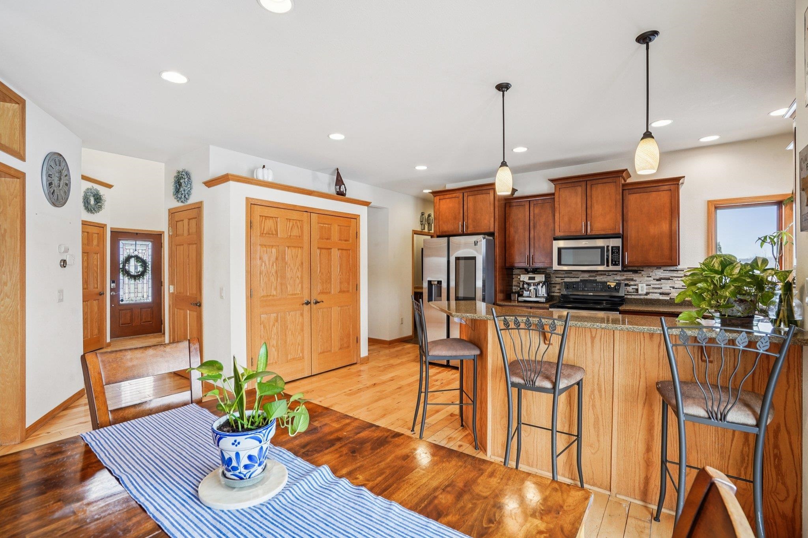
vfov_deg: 73.7
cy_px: 269
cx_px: 404
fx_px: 359
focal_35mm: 16
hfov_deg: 96.7
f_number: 8
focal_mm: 16
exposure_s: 1/13
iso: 400
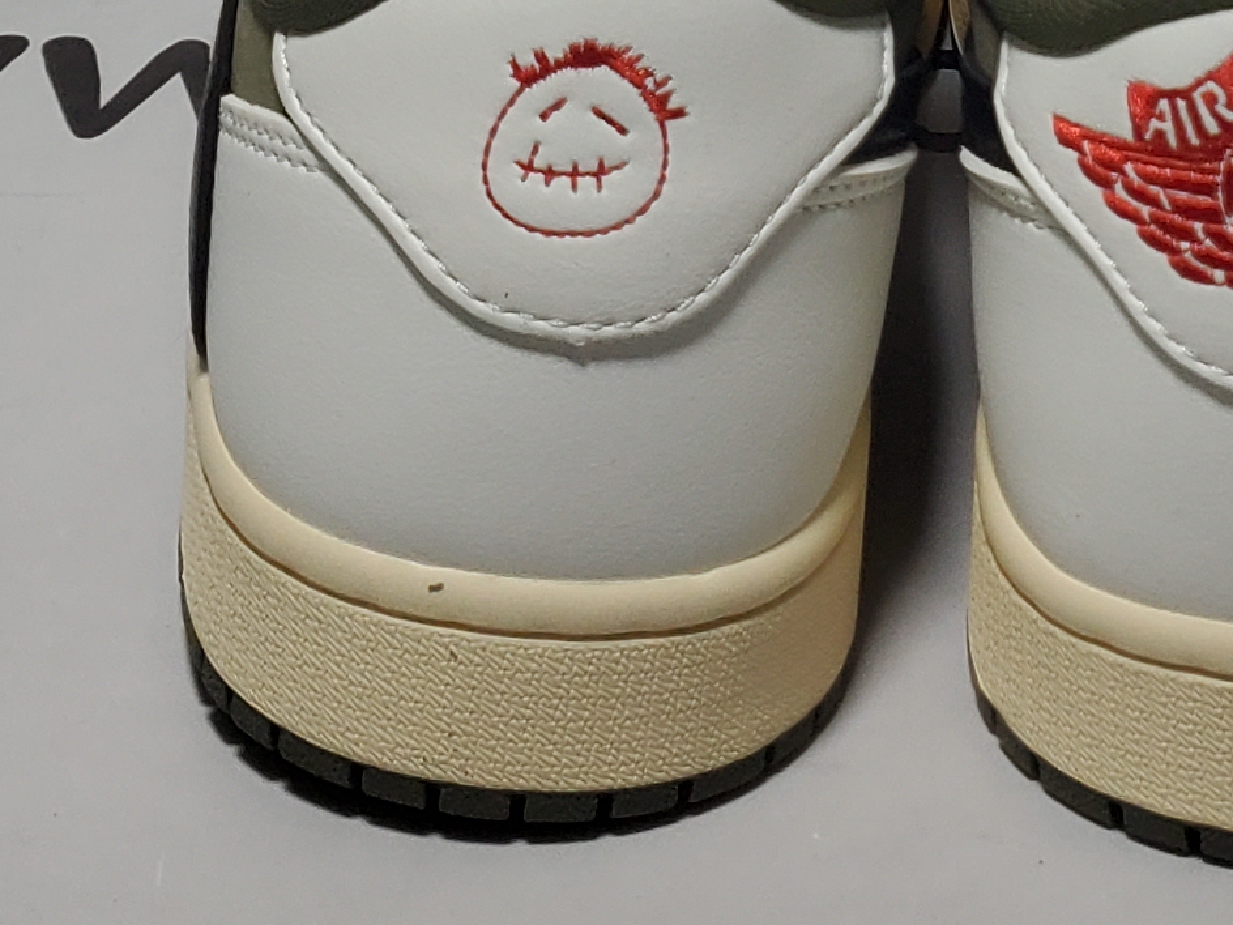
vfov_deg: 11.9
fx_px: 3954
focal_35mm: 111
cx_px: 965
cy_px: -922
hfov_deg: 17.6
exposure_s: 1/676
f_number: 1.5
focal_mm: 4.3
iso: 50
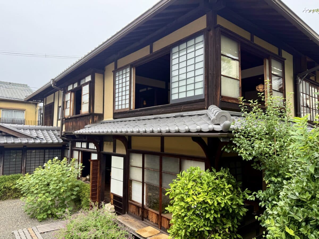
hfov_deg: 71.6
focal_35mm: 24
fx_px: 221
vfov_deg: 56.8
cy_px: 120
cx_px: 160
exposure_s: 1/497
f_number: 1.78
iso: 80
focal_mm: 6.76
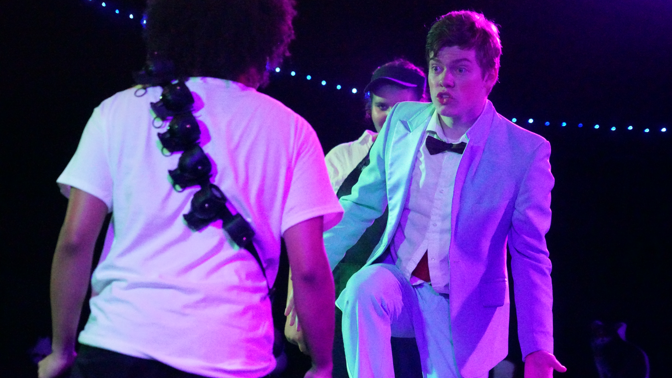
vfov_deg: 10.3
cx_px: 337
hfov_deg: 18.2
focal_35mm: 118
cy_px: 199
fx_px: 2103
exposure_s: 1/400
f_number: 6.3
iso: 40000
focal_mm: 112
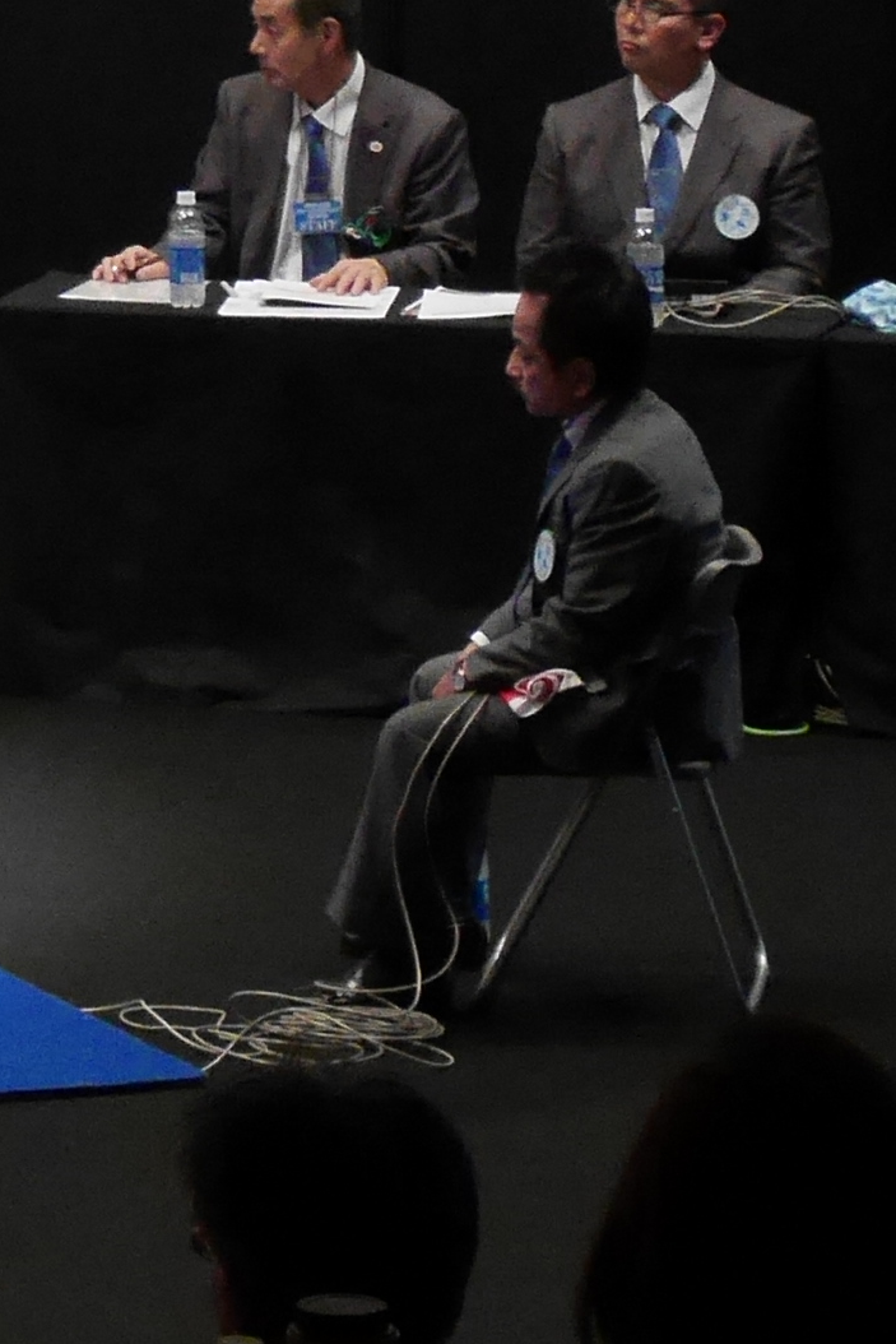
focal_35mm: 290
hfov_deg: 4.6
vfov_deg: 7.0
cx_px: -1454
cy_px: -393
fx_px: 10822
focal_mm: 32
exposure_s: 1/40
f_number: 5.6
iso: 3200
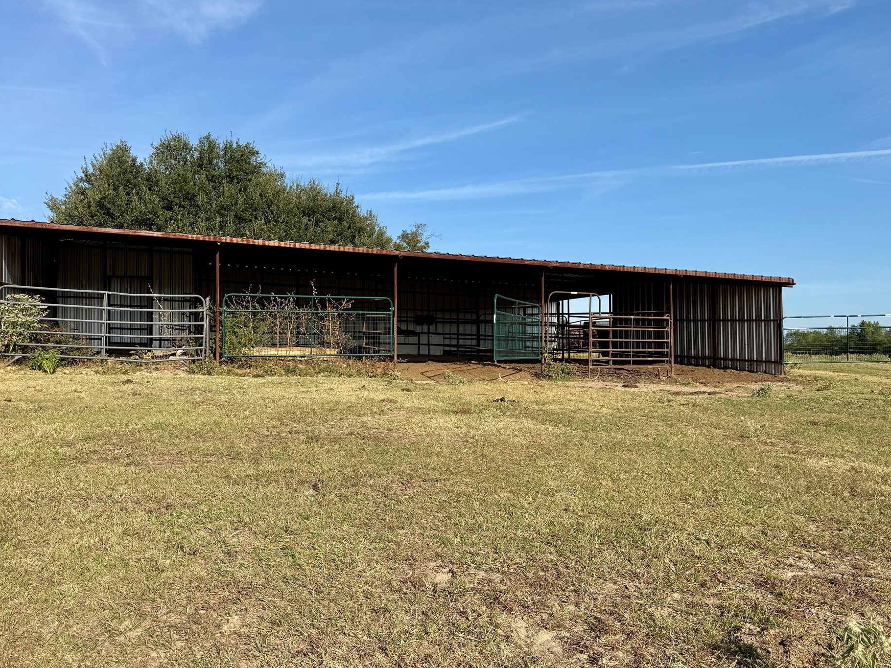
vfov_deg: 51.4
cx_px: 418
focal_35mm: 27
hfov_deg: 65.3
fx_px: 695
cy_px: 331
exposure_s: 1/4405
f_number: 1.78
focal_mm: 6.76
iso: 80
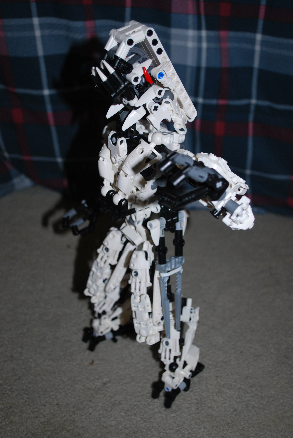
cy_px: 219
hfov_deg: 32.0
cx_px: 146
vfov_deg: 46.3
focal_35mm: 42
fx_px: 511
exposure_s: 1/60
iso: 200
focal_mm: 28
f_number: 4.5
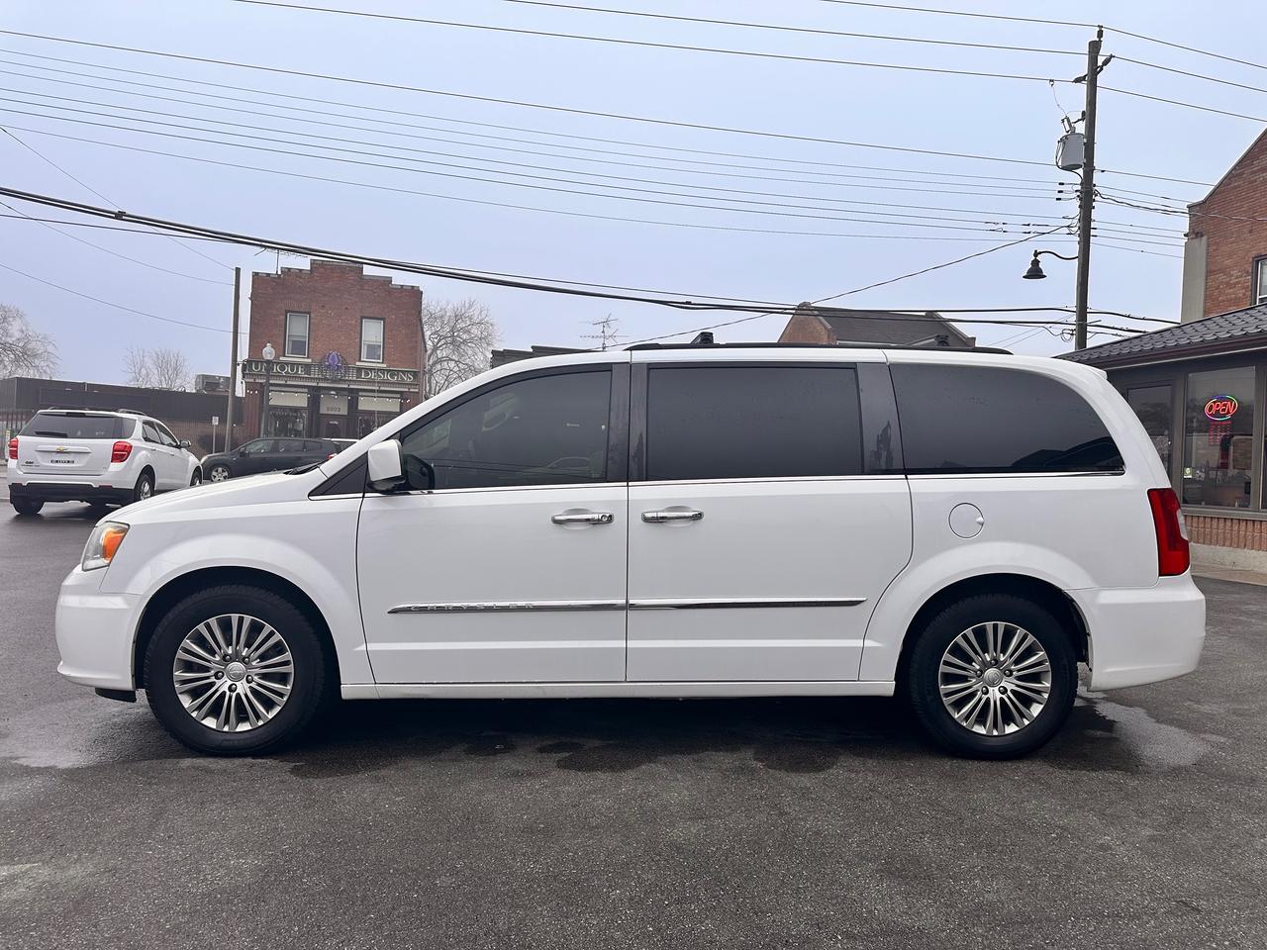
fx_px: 878
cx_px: 634
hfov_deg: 71.6
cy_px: 475
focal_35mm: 24
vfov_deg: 56.8
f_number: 1.78
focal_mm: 6.86
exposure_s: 1/694
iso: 80
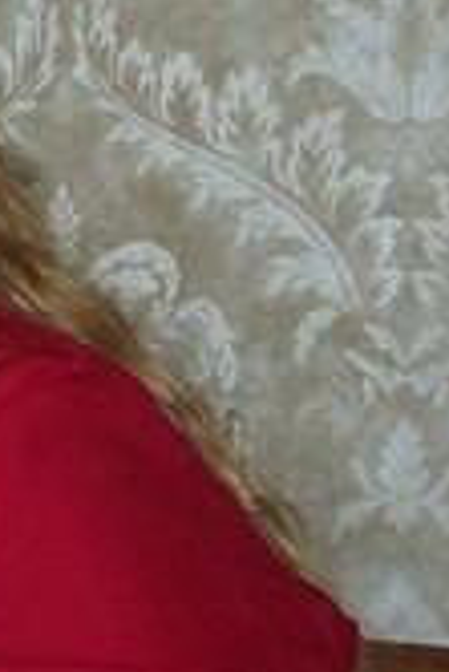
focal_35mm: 148
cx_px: -639
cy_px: 117
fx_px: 2763
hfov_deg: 8.5
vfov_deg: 13.8
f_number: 2.8
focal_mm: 5.6
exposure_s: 1/60
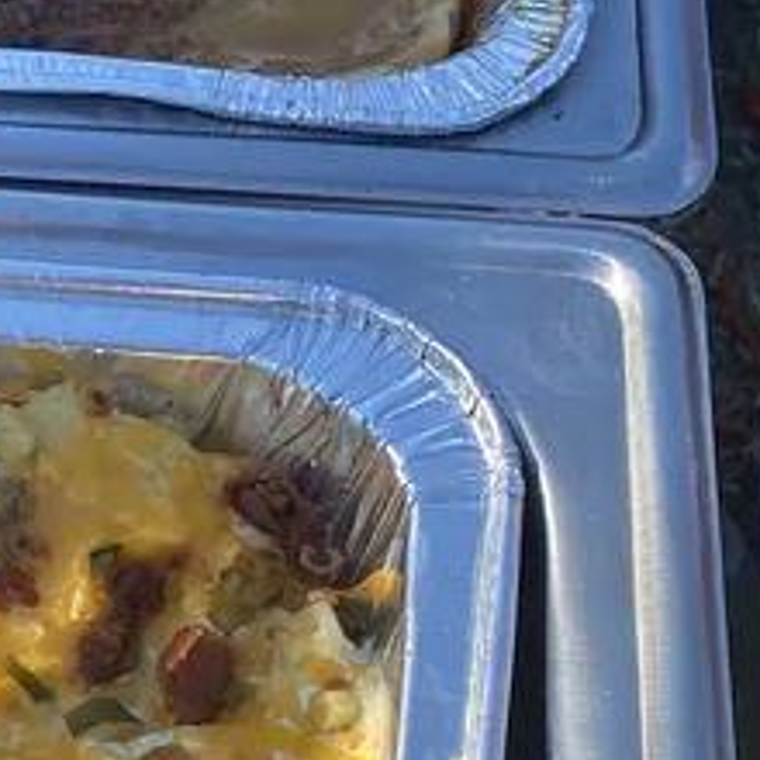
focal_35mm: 113
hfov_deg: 14.1
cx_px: -473
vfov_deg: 15.4
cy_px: 207
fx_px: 2807
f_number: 1.8
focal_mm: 4.25
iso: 32
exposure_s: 1/793
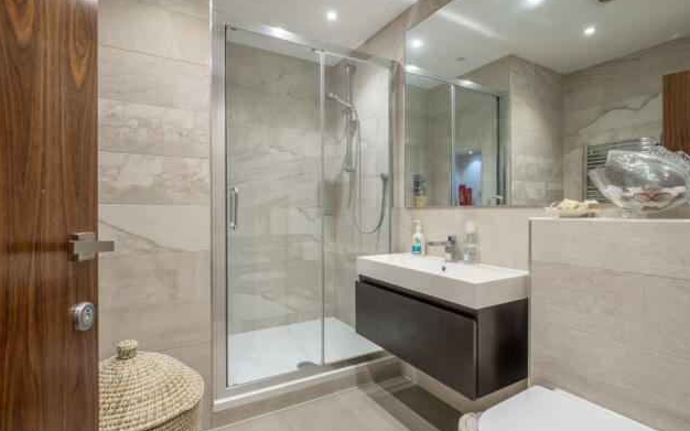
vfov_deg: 71.2
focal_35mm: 16
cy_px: 210
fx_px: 301
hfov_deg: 97.8
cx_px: 331
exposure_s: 1/8
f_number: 7.1
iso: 320
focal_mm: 10
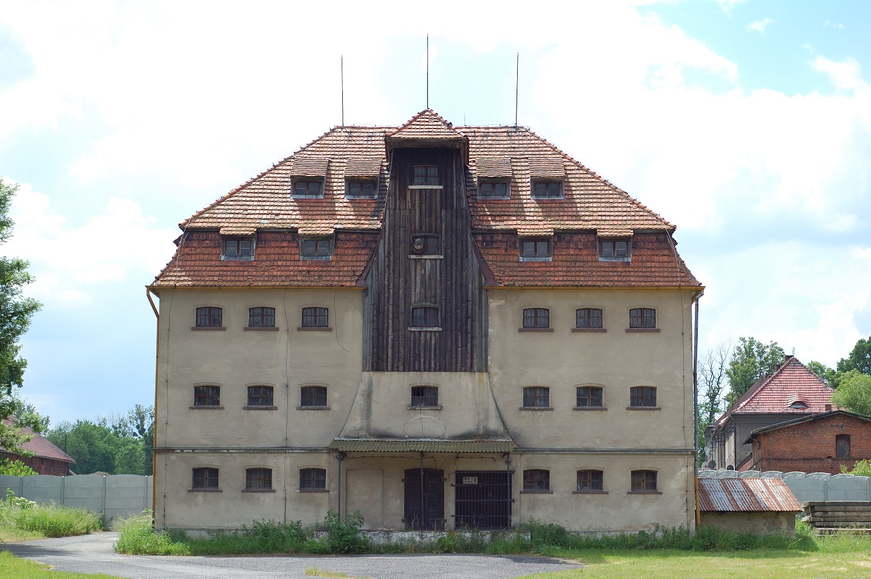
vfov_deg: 18.1
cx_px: 436
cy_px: 290
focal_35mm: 75
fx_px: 1813
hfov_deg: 27.0
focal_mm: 50
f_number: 5.6
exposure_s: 1/640
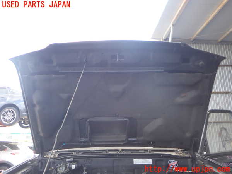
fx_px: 201
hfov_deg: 60.0
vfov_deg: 46.8
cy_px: 87
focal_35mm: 30
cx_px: 116
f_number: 2.3
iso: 125
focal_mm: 5.4
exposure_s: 1/125
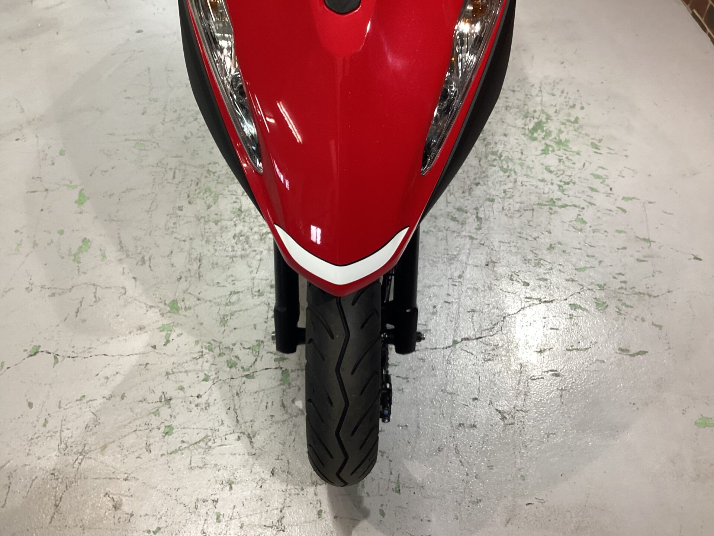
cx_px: 357
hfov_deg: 58.4
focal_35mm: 31
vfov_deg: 45.4
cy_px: 268
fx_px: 639
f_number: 2.4
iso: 100
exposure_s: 1/50
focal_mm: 3.3
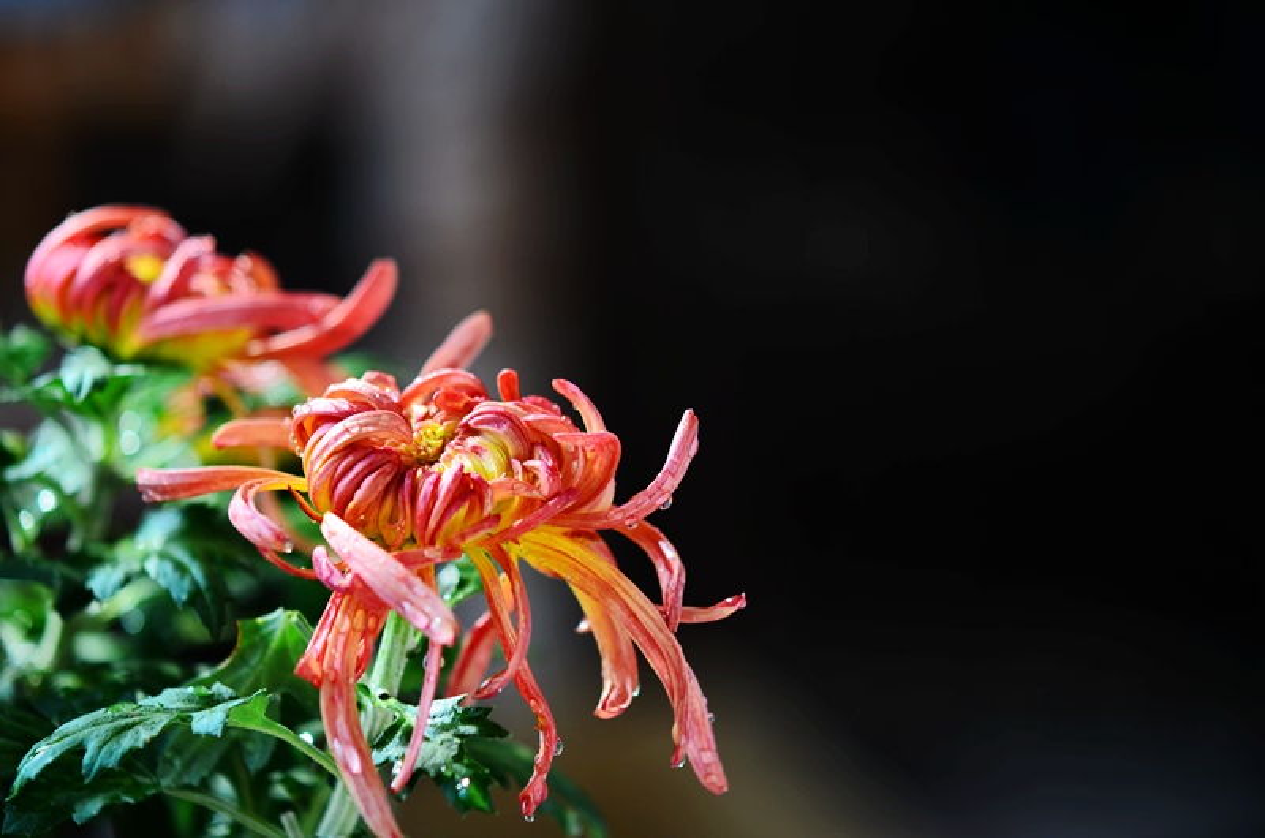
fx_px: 7890
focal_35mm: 225
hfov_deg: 9.2
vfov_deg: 6.1
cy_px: 419
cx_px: 632
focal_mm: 150
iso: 100
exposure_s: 1/350
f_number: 2.8
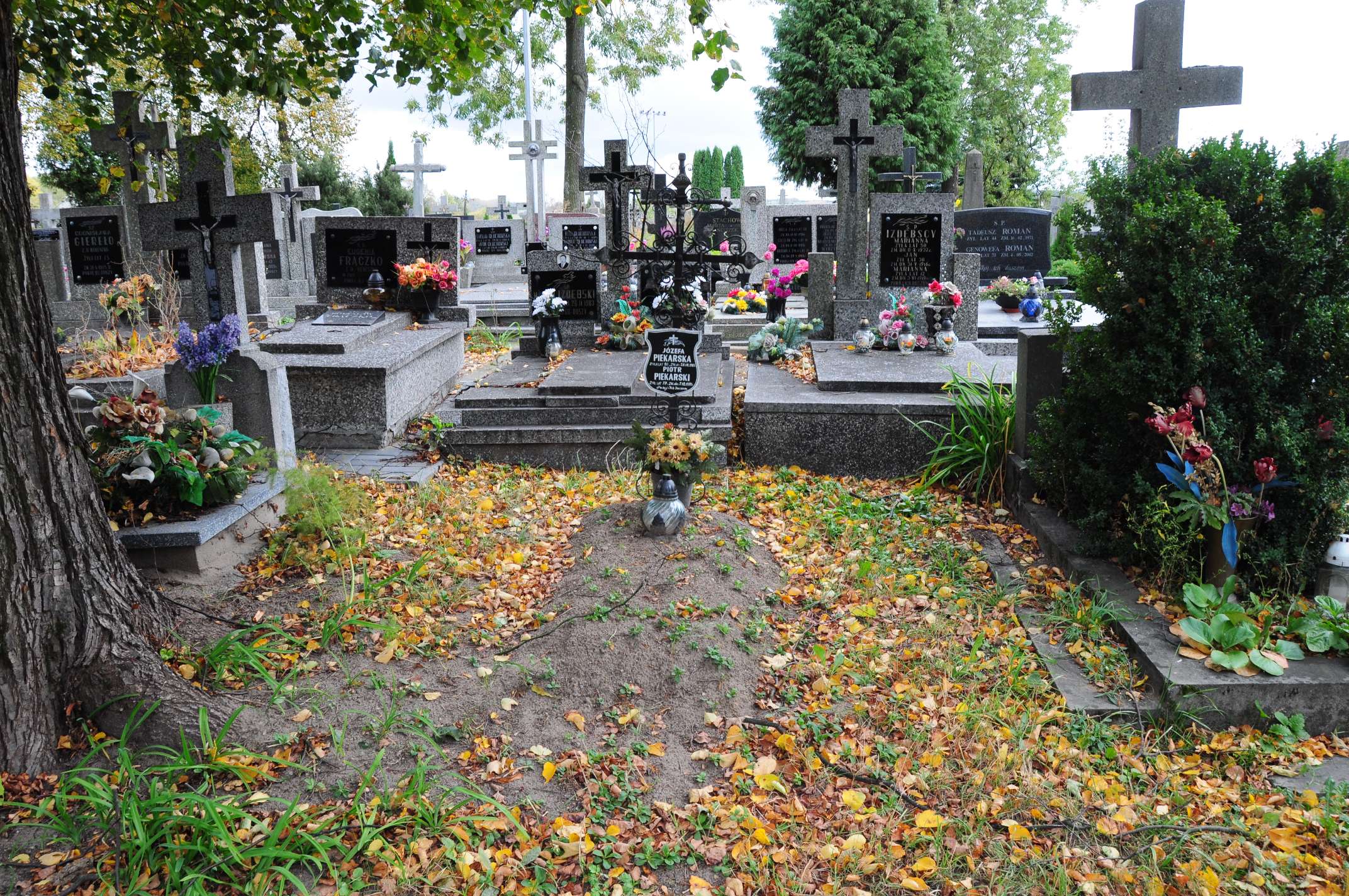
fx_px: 1011
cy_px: 448
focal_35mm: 27
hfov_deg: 67.4
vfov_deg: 47.8
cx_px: 674
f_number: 7.1
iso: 400
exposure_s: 1/160
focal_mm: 18
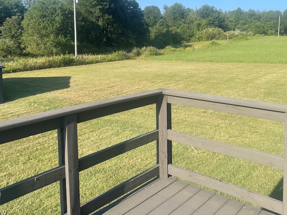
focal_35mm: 37
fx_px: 307
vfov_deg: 38.1
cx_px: 171
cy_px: 68
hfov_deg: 49.8
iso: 32
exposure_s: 1/2304
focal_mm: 4.2
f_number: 1.6
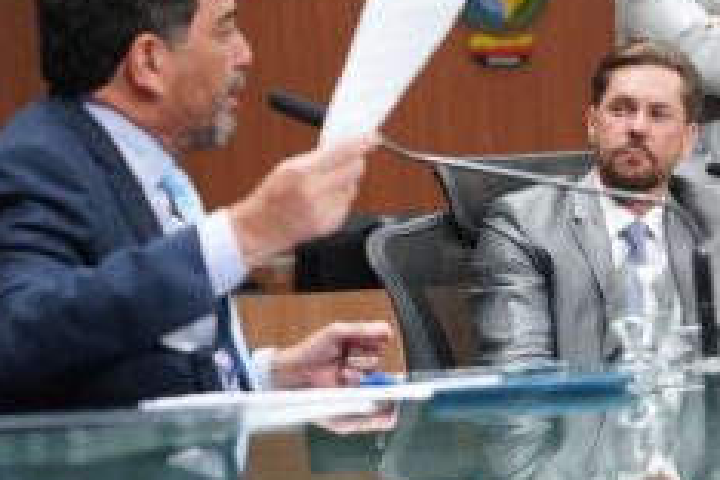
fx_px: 2940
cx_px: 563
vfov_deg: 9.3
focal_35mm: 147
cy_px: 163
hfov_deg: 13.9
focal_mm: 82
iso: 1250
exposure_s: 1/160
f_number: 4
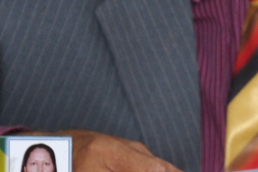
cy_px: -66
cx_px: 239
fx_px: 4400
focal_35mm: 614
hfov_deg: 3.4
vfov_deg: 2.2
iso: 400
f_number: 5.6
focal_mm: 85
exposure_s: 1/60
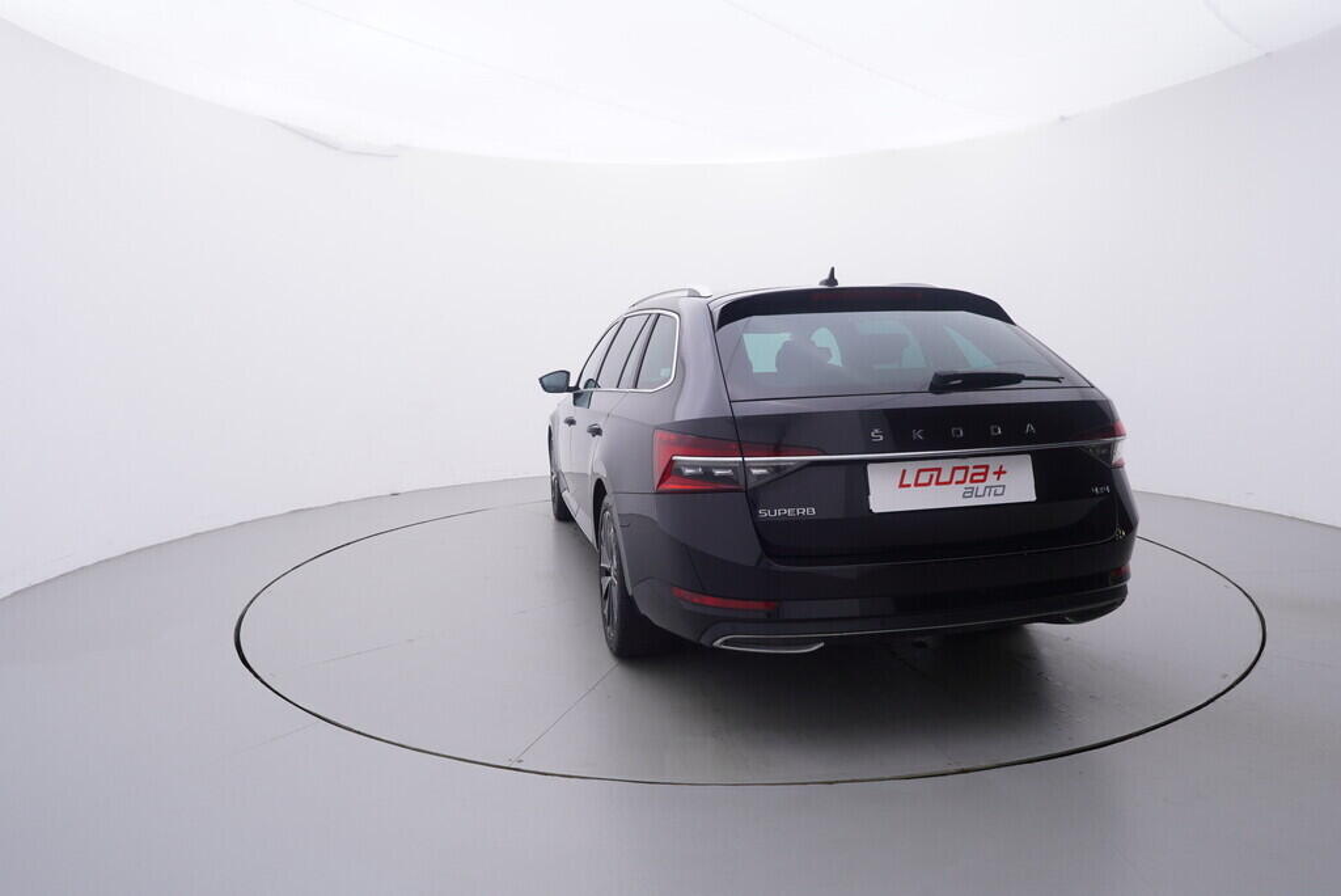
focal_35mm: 22
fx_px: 839
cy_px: 448
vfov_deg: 56.2
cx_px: 670
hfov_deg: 77.3
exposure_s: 1/80
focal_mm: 15
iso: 200
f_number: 5
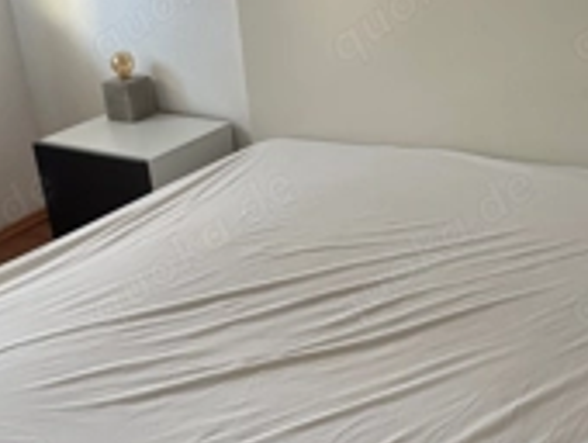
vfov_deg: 24.0
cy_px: 301
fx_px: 1038
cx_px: 318
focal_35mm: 61
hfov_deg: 31.6
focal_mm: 5.96
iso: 125
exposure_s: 1/115
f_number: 1.6
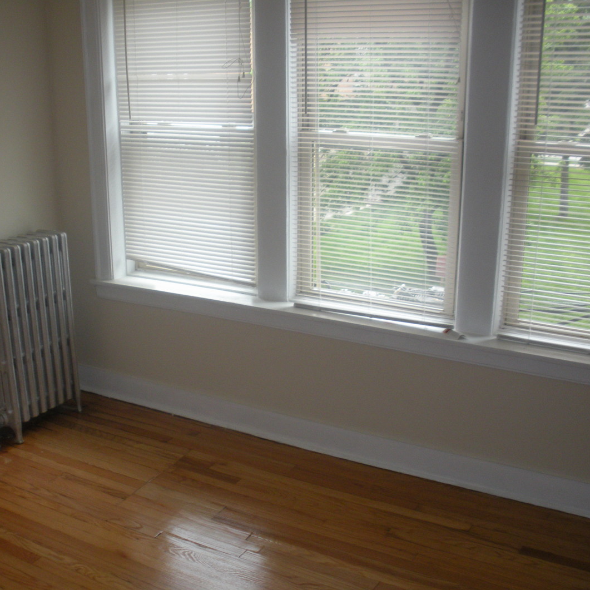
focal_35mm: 42
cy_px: 300
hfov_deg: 39.6
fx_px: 810
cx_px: 201
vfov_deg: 40.0
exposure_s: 1/63
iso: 181
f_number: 3.5
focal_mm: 6.3
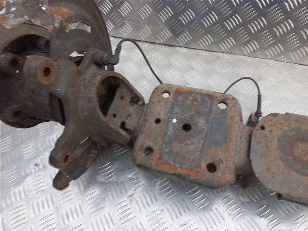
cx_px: 154
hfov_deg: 69.4
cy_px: 116
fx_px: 222
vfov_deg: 54.9
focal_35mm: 25
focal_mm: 4.6
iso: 50
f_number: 1.8
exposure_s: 1/50
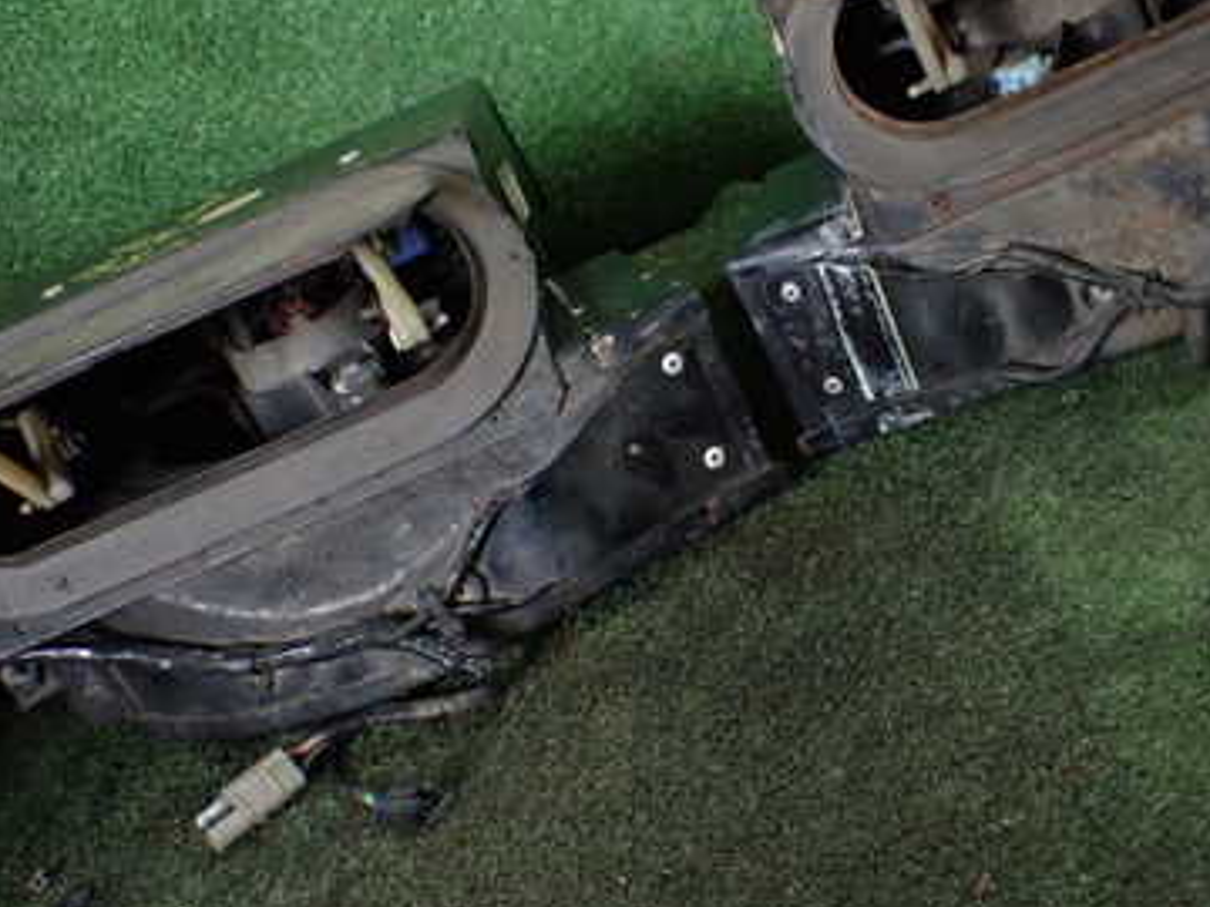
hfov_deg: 38.0
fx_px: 1748
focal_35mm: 50
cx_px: 726
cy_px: 420
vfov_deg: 29.1
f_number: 2.3
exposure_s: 1/125
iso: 500
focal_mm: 5.4
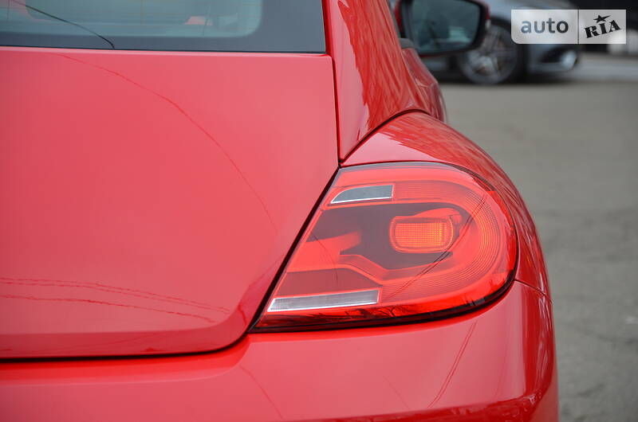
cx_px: 319
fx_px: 2786
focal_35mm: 158
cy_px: 211
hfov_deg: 13.1
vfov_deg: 8.7
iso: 400
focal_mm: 105
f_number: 5.6
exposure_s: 1/320
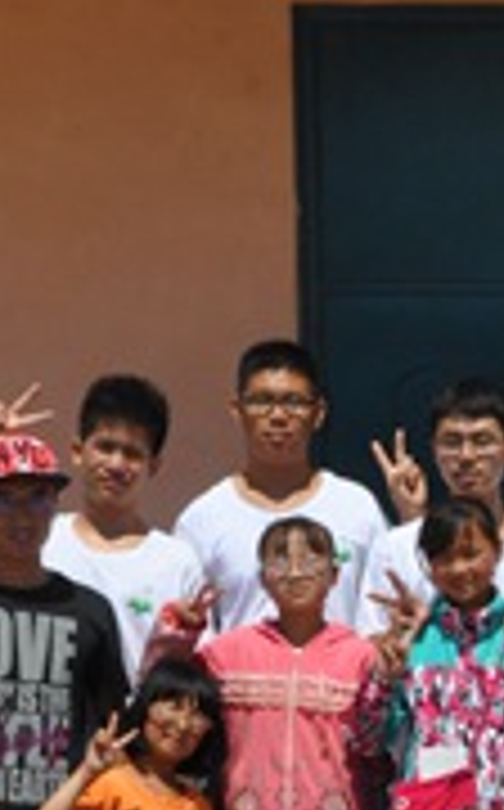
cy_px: 727
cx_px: 981
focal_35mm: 174
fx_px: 3836
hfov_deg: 7.3
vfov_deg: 12.0
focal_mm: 32
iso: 500
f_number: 20
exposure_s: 1/400
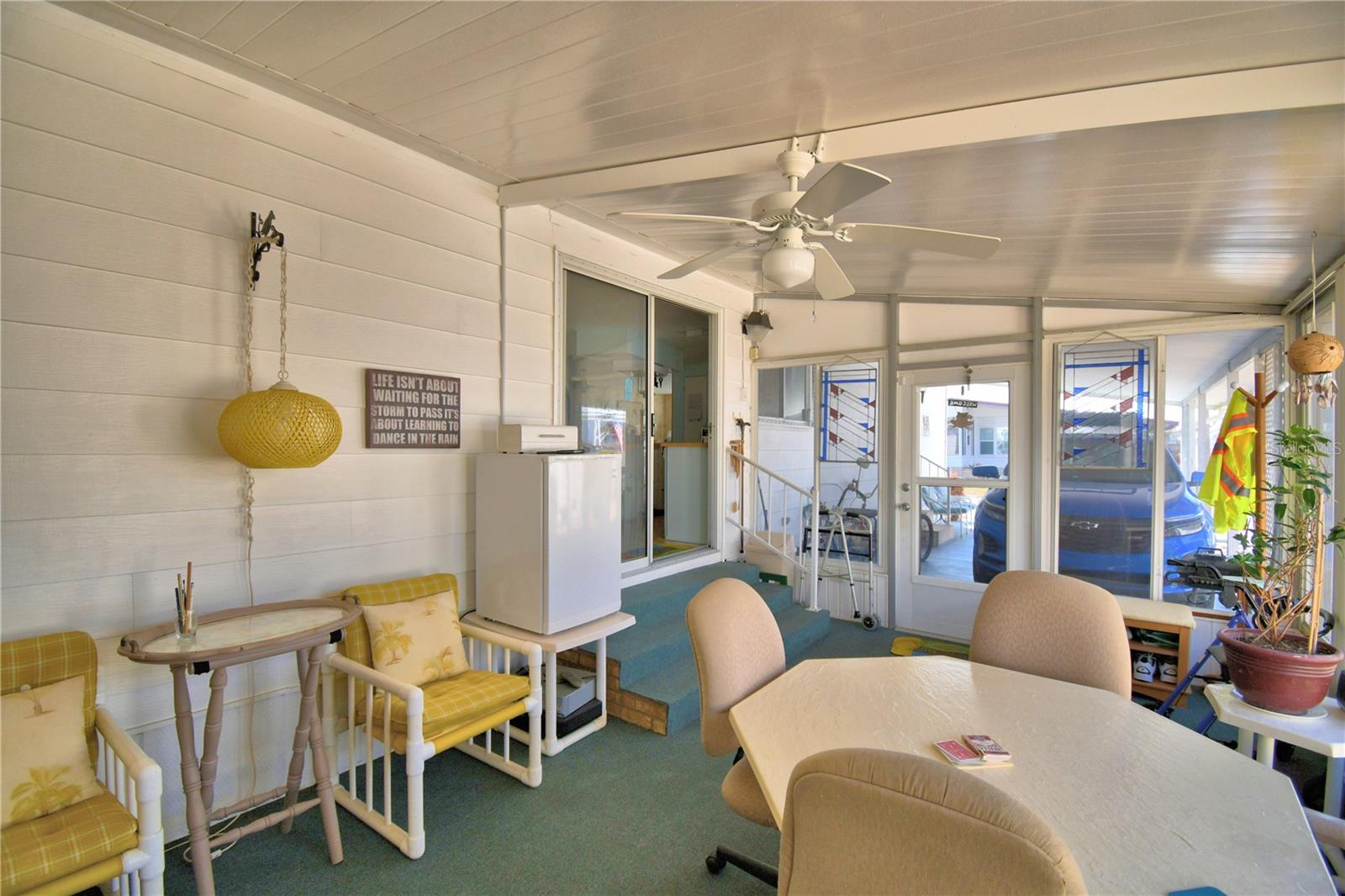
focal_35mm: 15
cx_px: 672
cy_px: 448
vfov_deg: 77.3
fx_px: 560
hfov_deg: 100.4
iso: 200
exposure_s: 1/200
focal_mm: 10
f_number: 4.5
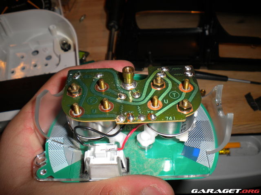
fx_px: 264
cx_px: 130
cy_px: 98
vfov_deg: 40.7
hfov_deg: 52.6
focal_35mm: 35
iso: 80
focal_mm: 6.3
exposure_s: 1/30
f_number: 4.6
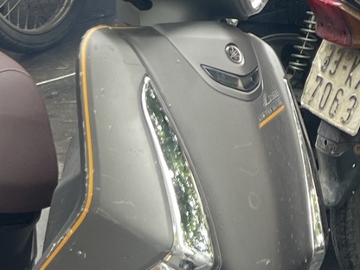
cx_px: 400
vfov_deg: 10.8
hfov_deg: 15.3
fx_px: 1300
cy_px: -267
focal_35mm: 125
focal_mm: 5.7
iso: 40
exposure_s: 1/121
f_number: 1.5
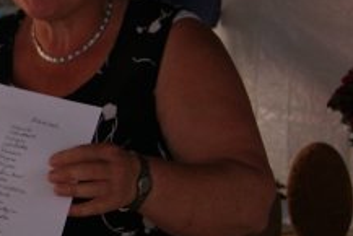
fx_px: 1305
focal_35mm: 133
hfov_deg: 14.5
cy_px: 54
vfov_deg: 10.3
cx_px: -155
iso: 100
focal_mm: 30
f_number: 6.3
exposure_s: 1/100
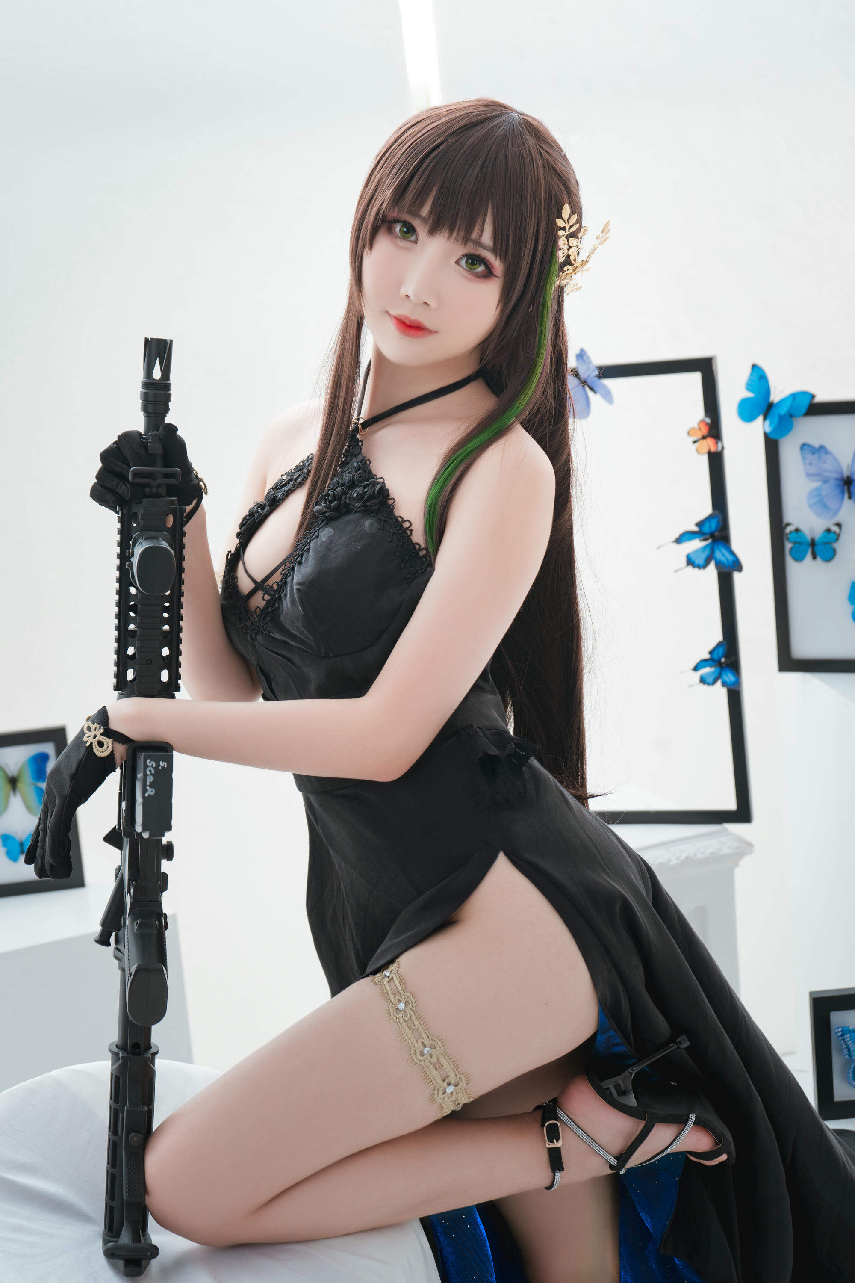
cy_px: 642
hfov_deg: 24.2
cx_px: 428
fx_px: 1995
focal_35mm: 56
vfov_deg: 35.6
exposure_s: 1/100
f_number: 5.6
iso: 125
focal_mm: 56
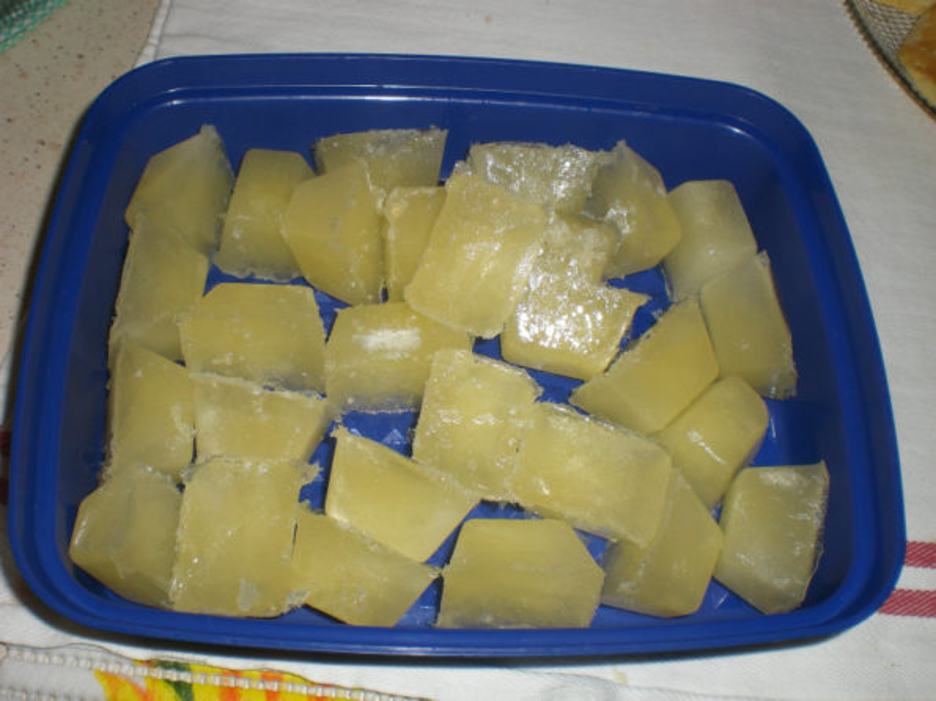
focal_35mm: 38
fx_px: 1027
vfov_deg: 37.7
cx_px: 468
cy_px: 350
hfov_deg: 49.0
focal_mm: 6.3
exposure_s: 1/60
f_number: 4.4
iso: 50
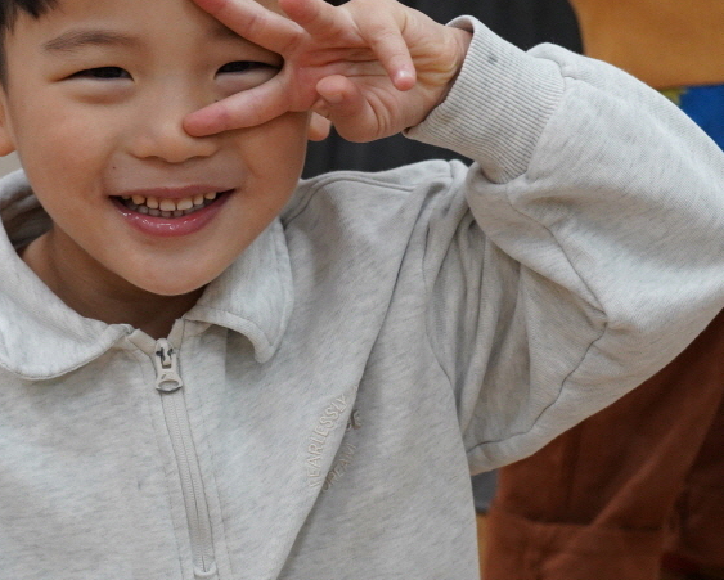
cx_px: 117
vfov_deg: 13.2
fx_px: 2508
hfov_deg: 16.3
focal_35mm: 117
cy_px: 210
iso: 2500
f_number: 5.6
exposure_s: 1/125
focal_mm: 54
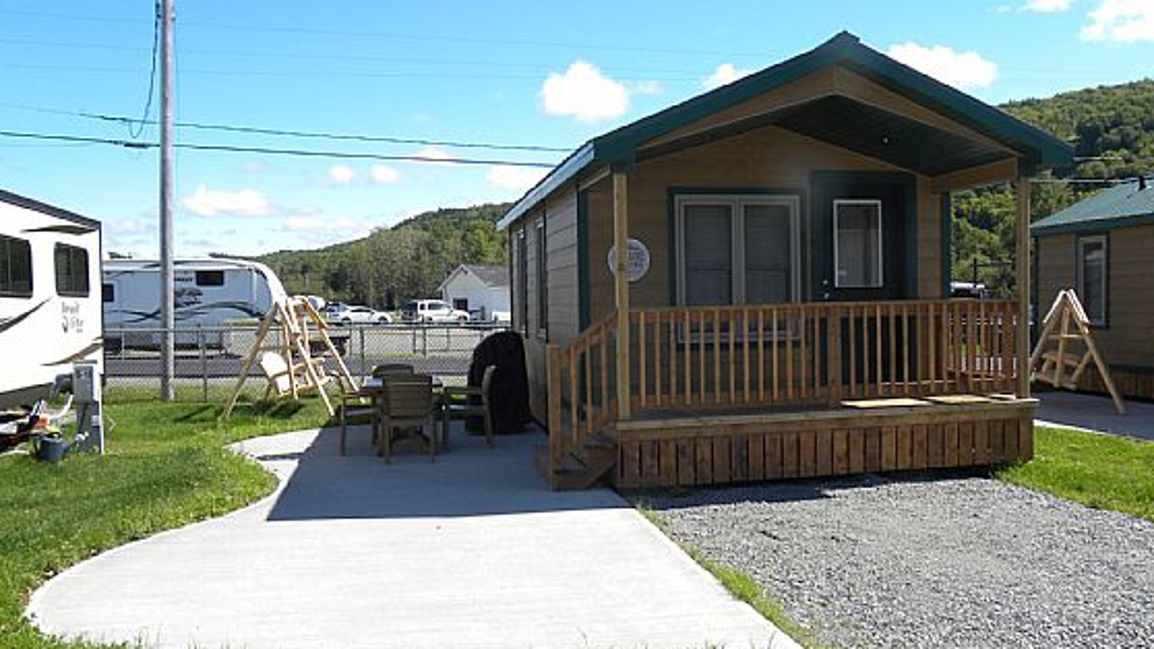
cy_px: 364
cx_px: 608
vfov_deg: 34.6
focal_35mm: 34
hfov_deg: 58.0
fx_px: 1040
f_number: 5
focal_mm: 5.2
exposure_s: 1/250
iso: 64
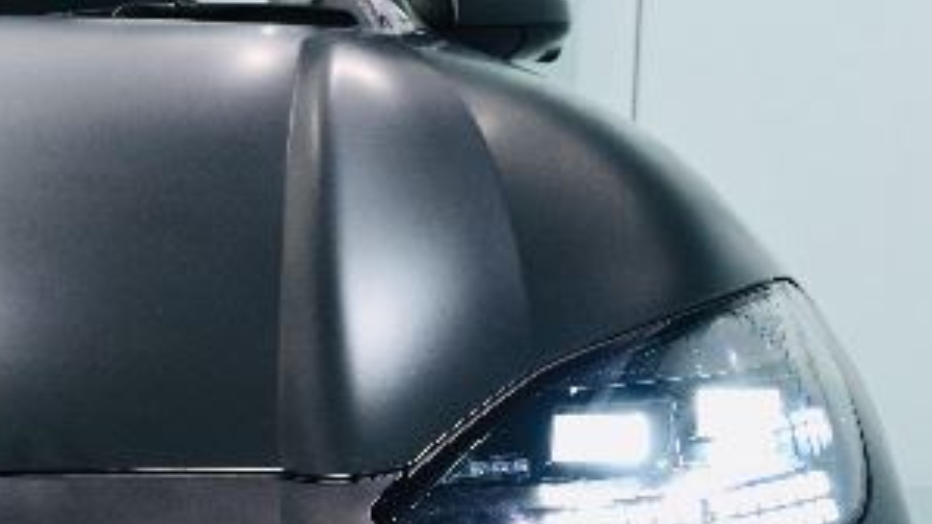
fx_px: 2841
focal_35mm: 115
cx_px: -387
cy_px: 641
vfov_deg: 10.3
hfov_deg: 17.1
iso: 1000
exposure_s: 1/100
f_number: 5.6
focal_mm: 32
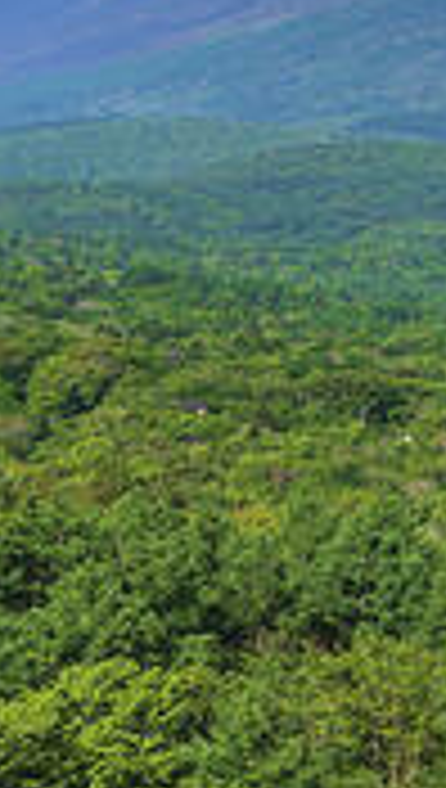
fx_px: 4354
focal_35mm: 208
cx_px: 892
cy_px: 320
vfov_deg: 10.3
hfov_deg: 5.7
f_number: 14
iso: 100
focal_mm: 58
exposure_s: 1/20
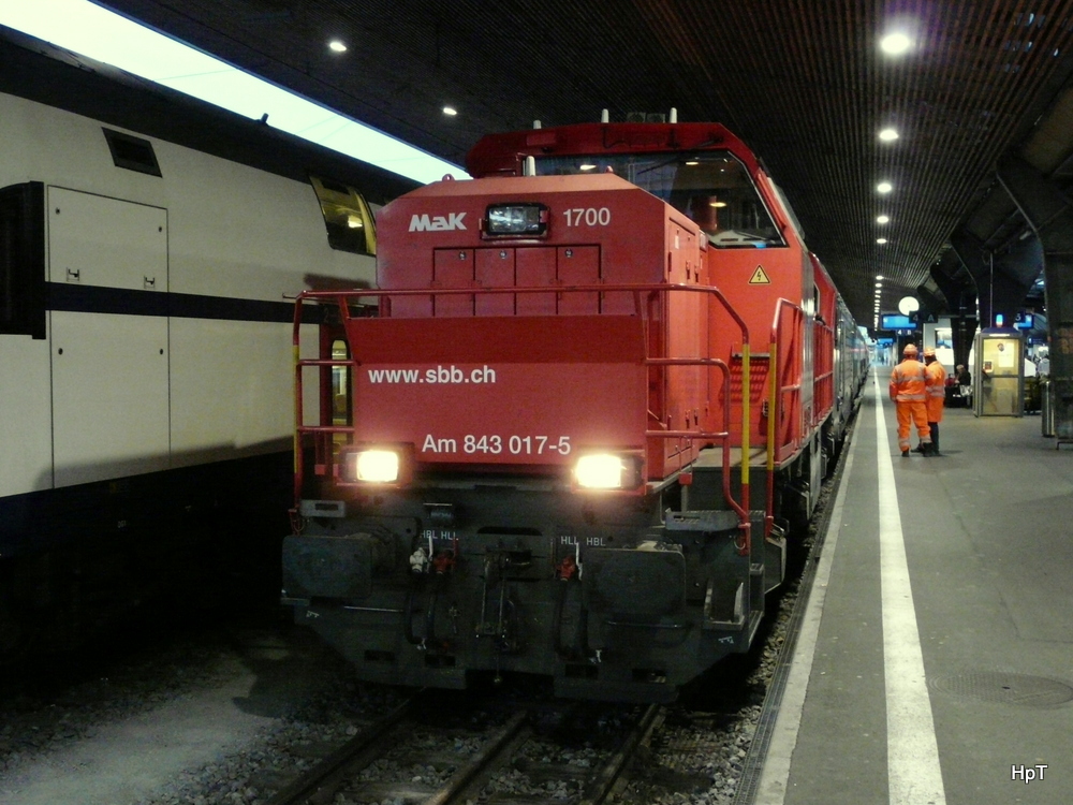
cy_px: 402
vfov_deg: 36.8
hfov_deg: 47.9
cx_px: 536
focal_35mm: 39
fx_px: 1209
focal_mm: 6.4
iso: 800
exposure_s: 1/20
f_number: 3.2
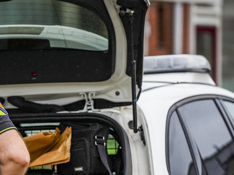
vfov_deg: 4.6
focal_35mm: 322
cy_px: 128
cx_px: 11
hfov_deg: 6.1
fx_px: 2177
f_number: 2.8
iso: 1000
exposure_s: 1/800
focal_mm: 146
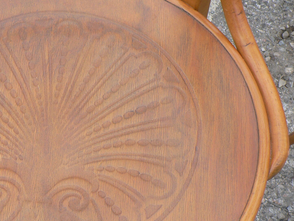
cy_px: 142
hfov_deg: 29.7
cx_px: 68
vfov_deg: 22.9
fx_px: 544
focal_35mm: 64
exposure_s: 1/100
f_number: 2.8
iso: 80
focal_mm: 6
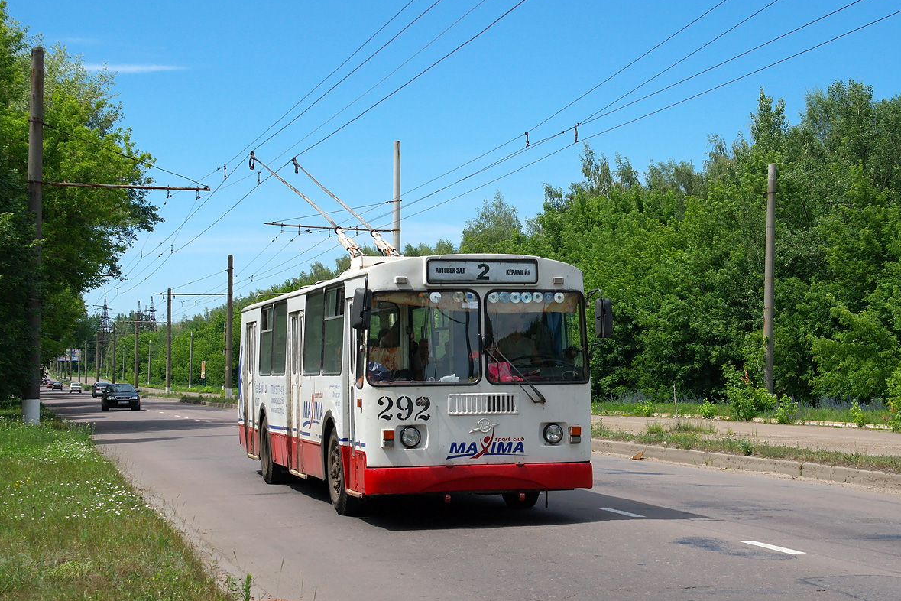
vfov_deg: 23.0
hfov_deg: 33.9
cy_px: 296
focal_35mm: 59
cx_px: 445
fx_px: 1477
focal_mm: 38
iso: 250
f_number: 7.1
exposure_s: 1/800
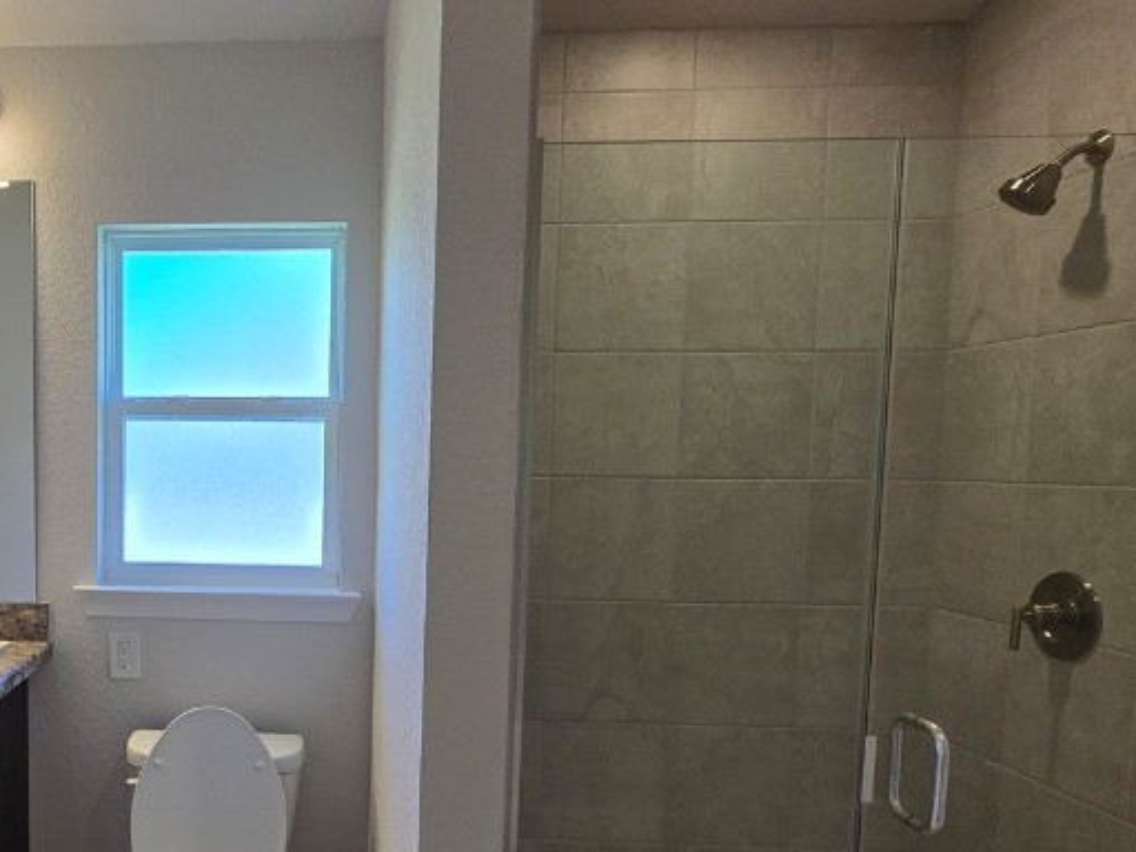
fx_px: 853
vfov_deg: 52.5
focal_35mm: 26
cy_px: 532
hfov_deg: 61.6
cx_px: 224
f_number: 2.2
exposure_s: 1/359
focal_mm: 2.2
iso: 200
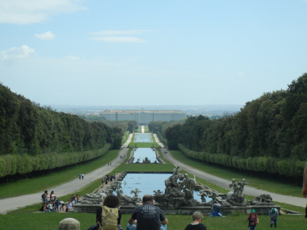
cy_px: 115
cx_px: 154
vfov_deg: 14.5
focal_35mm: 102
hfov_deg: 19.3
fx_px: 905
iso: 160
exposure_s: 1/260
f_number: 9
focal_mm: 18.3
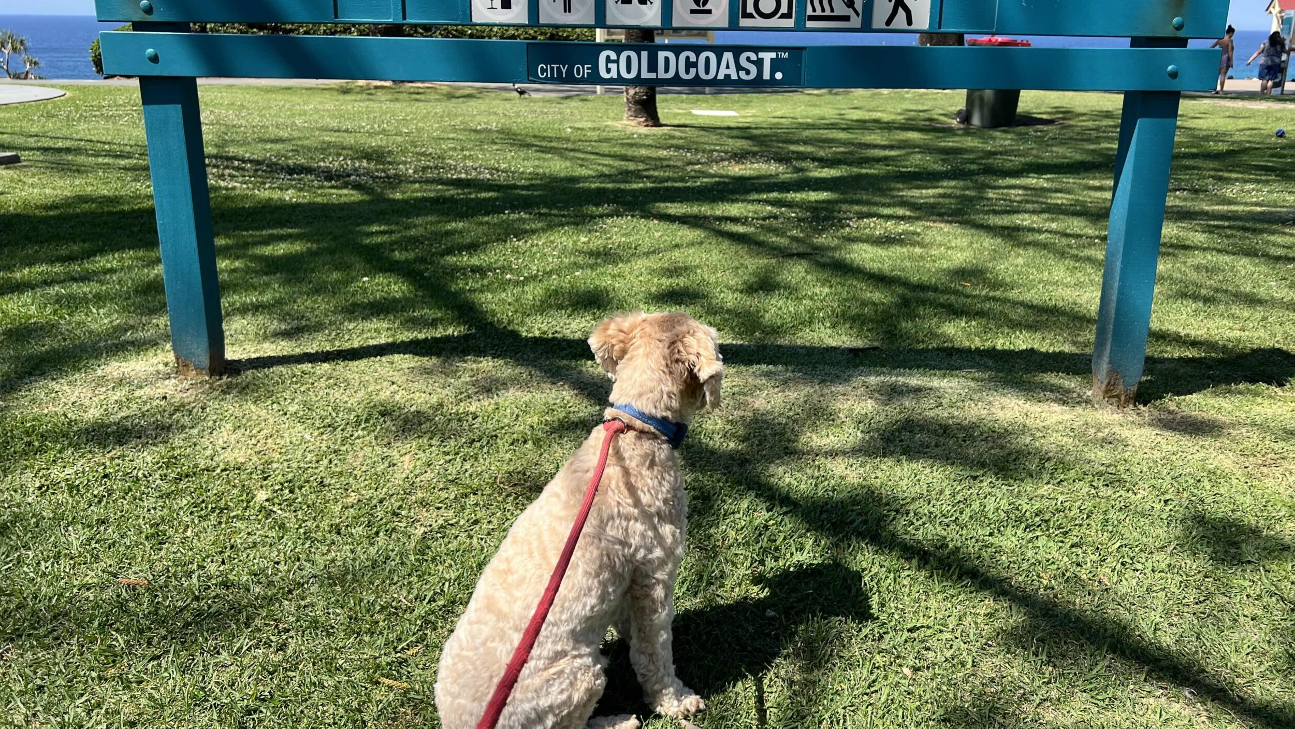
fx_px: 996
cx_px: 658
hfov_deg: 66.1
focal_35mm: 29
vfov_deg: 40.0
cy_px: 288
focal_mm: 5.7
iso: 50
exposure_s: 1/2123
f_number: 1.5
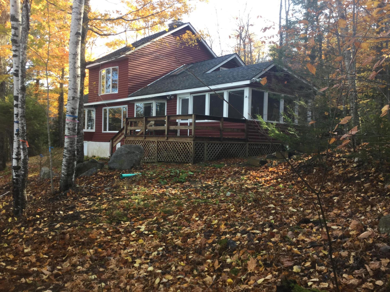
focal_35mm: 31
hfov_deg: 58.4
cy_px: 146
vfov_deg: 45.4
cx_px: 195
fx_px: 349
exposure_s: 1/120
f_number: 2.4
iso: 32
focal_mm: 3.3
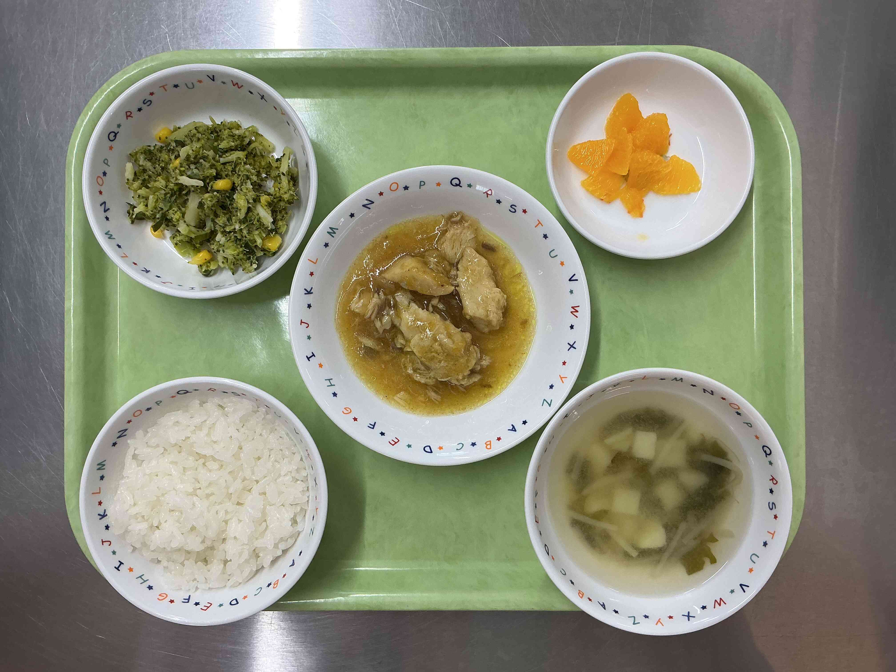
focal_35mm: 29
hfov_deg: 61.7
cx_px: 448
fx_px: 751
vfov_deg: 48.2
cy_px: 336
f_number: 1.8
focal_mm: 3
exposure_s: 1/120
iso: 50
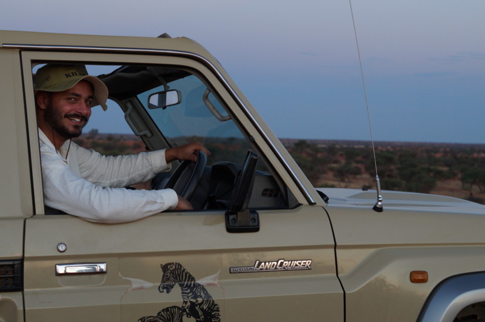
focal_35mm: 75
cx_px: 242
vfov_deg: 18.1
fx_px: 1009
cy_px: 161
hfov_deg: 27.0
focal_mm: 50
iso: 640
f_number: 4
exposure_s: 1/160
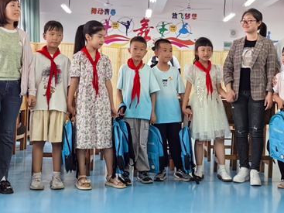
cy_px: 77
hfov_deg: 31.4
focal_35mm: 61
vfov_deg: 23.9
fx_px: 500
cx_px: 197
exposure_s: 1/100
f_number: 1.9
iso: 320
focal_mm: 5.52
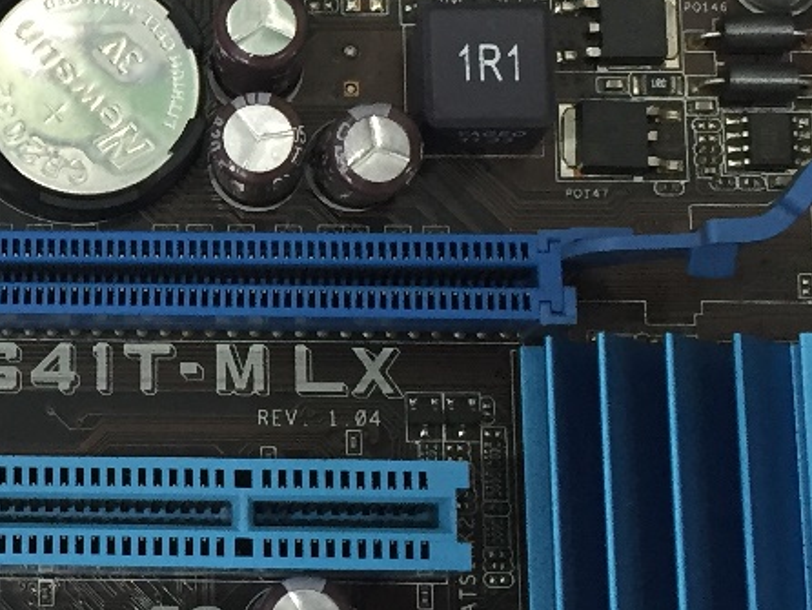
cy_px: 129
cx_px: -15
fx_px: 2488
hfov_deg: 18.0
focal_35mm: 106
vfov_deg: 13.9
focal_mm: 4.15
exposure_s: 1/33
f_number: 2.2
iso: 125
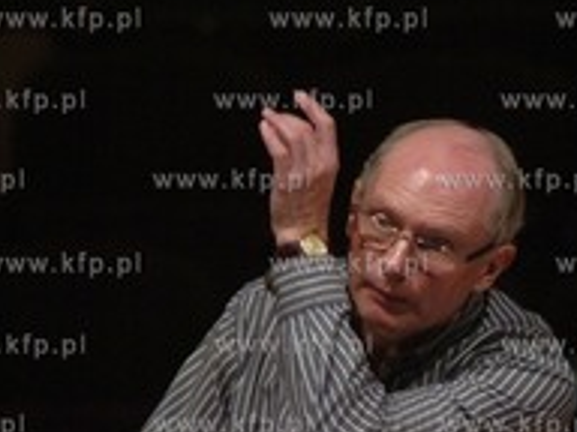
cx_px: 251
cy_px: 504
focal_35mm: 480
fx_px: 8001
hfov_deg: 4.1
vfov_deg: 3.1
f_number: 3.5
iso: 640
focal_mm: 160
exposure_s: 1/125
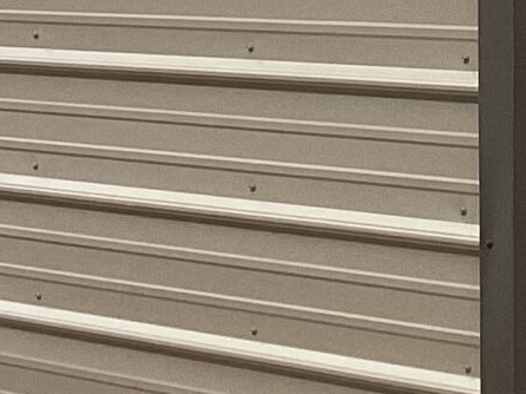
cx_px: 591
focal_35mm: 178
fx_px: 2703
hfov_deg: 11.0
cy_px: -77
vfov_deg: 8.3
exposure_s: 1/120
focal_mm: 3.3
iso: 25
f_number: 2.4
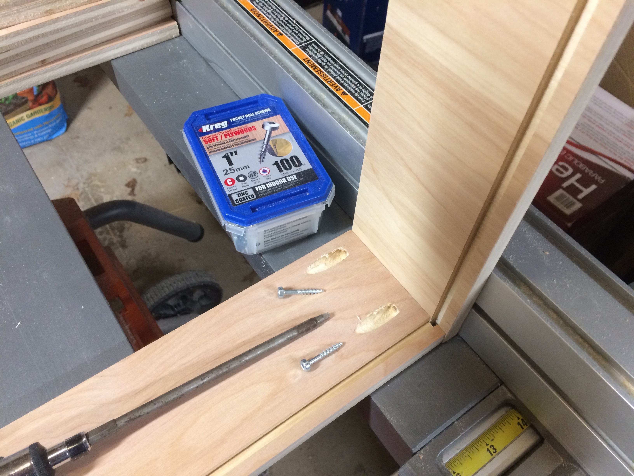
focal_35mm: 29
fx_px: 531
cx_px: 317
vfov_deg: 48.2
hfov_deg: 61.7
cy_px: 238
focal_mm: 4.15
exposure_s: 1/30
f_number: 2.2
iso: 160
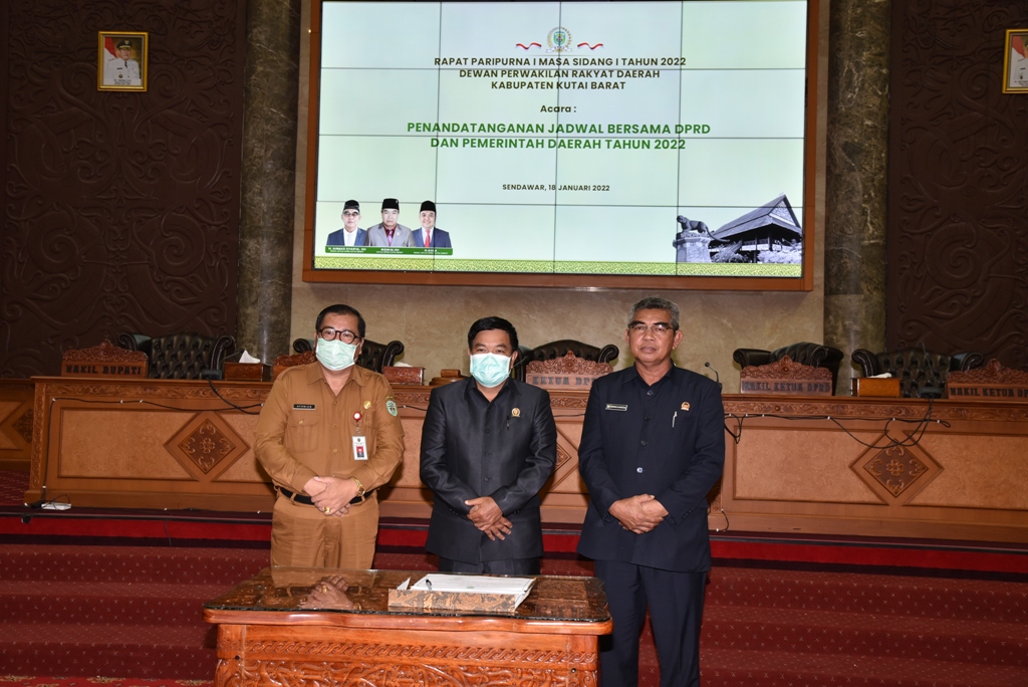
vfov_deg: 35.1
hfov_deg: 50.7
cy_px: 344
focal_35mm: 38
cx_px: 514
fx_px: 1086
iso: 640
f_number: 6.3
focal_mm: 38
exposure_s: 1/60
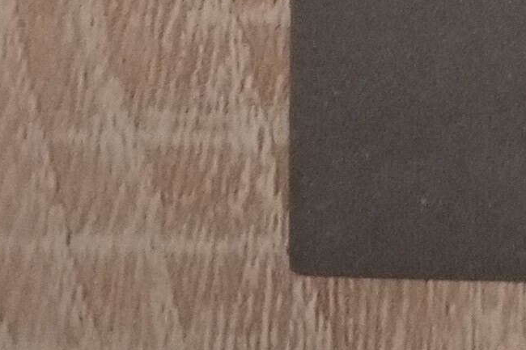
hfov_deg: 10.6
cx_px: 1148
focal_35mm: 173
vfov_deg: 6.8
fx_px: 2527
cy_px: -845
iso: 162
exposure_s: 1/33.3
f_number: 1.8
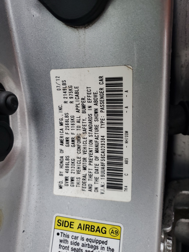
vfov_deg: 67.3
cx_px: 94
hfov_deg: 53.1
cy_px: 126
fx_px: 189
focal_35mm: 26
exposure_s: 1/60.2
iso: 97
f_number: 1.5
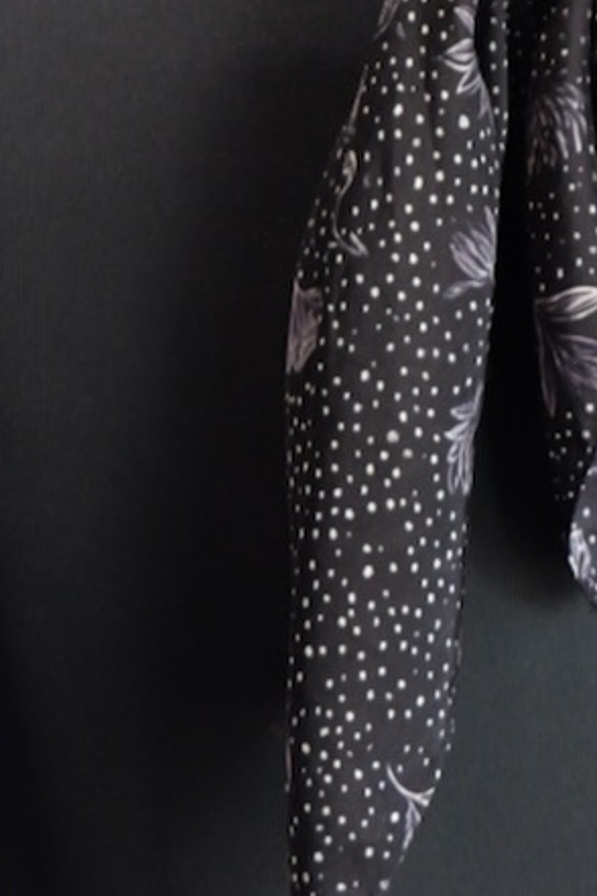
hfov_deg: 7.9
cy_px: 280
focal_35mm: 174
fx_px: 4328
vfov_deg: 11.8
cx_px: 495
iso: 3200
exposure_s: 1/60
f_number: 5.6
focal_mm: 60
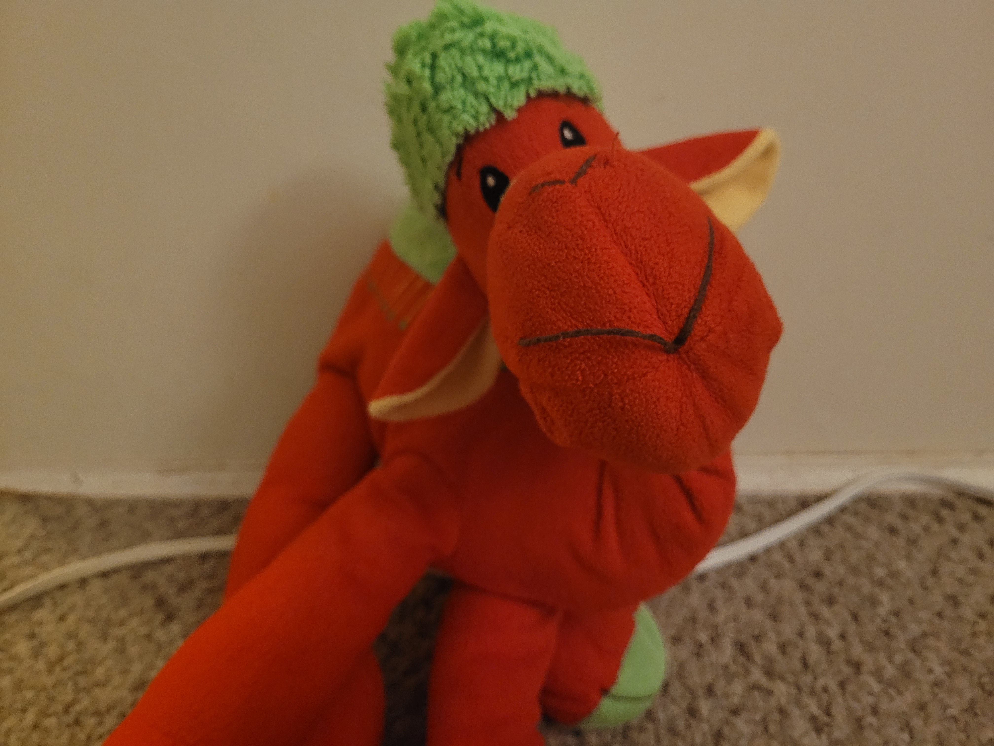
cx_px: 497
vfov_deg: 53.1
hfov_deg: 67.3
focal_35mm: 26
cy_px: 373
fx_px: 747
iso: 1000
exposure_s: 1/24
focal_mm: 5.4
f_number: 1.8
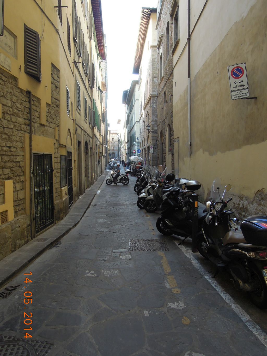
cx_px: 134
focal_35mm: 24
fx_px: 247
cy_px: 178
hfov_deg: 56.8
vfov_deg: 71.6
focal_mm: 4.3
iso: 160
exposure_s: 1/80
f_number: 2.8
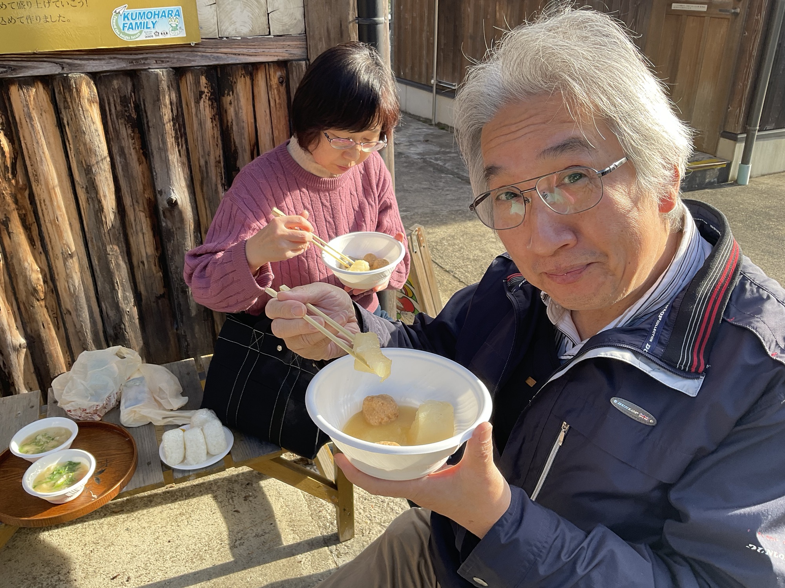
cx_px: 392
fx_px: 658
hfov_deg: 61.7
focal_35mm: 29
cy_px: 294
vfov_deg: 48.2
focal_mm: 3
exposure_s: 1/210
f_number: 1.8
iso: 16
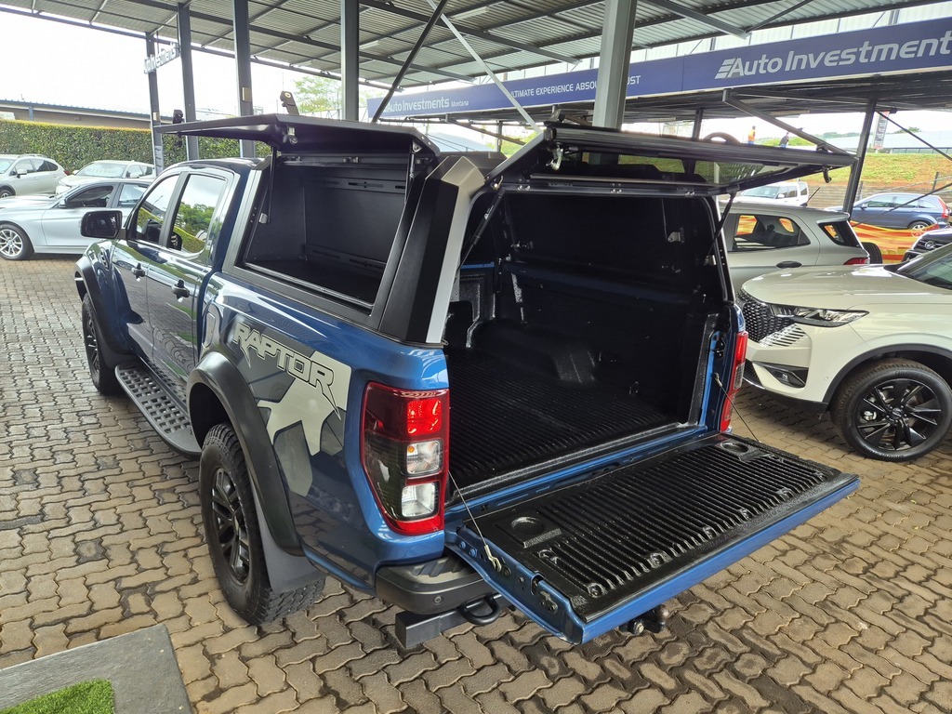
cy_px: 357
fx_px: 633
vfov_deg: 58.9
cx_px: 476
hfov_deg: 73.9
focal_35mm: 23
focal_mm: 5.4
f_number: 1.8
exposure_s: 1/180
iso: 160
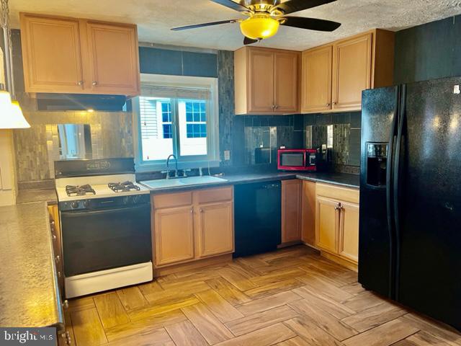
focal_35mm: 26
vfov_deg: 53.1
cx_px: 230
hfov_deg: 67.3
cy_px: 173
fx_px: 346
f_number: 1.6
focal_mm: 5.1
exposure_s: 1/60
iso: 320
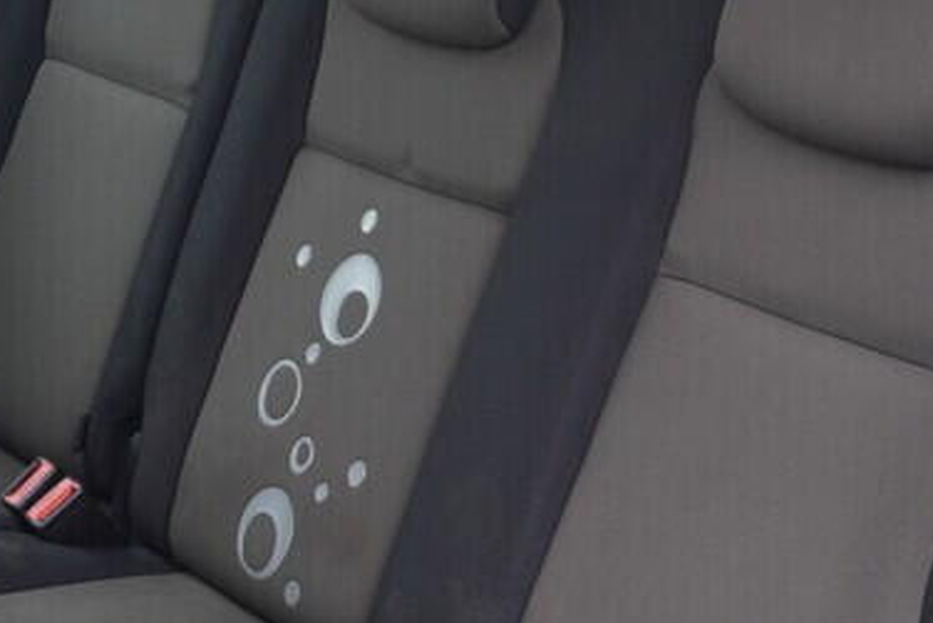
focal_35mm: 98
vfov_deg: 13.9
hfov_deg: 20.7
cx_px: 243
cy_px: 510
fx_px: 2541
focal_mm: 24
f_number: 2.8
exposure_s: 1/40
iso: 250
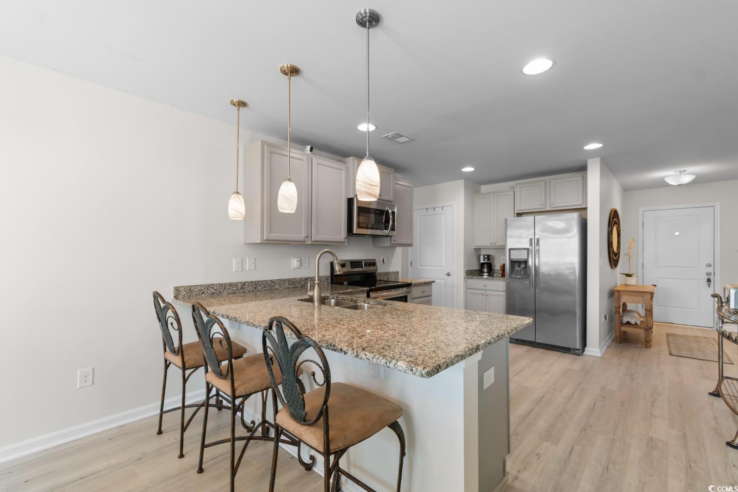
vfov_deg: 77.3
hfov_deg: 100.4
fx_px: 307
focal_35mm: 15
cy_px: 246
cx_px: 369
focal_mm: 10
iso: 100
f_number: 4.5
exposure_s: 1/1.25
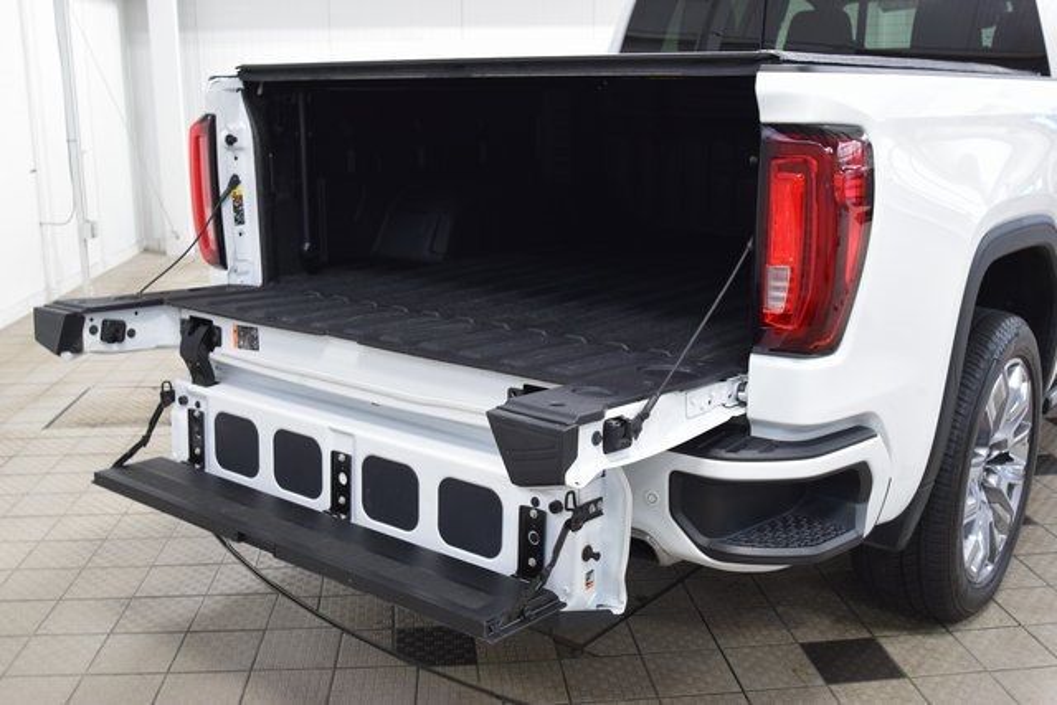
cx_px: 528
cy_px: 352
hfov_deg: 53.1
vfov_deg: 36.9
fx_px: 1057
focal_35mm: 36
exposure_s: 1/15
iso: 900
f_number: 6.3
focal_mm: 24
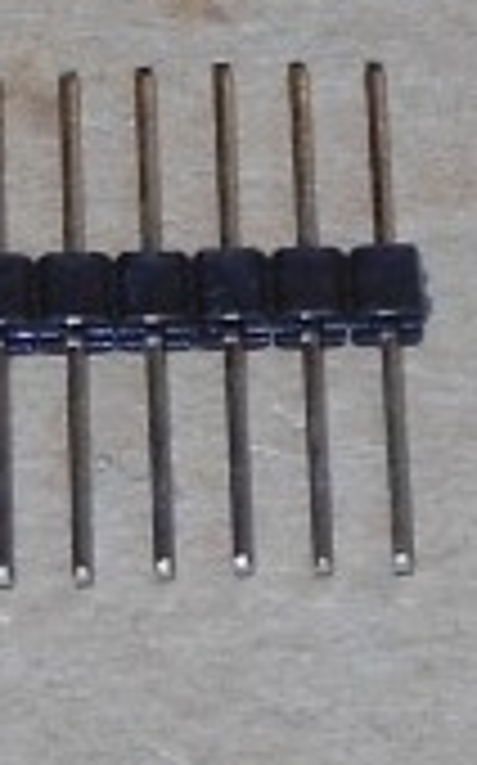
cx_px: -297
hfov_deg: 10.4
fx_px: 2500
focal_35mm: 120
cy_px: 328
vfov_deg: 17.4
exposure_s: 1/60
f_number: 7.5
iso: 125
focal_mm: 7.7
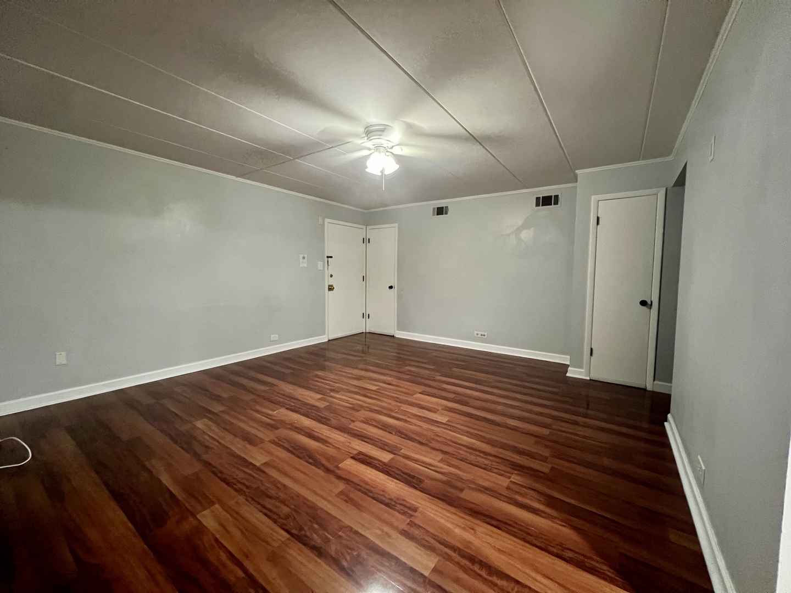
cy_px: 296
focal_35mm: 13
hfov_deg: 106.2
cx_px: 396
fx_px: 297
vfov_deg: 89.9
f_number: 1.8
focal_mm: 1.57
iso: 800
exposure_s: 1/60
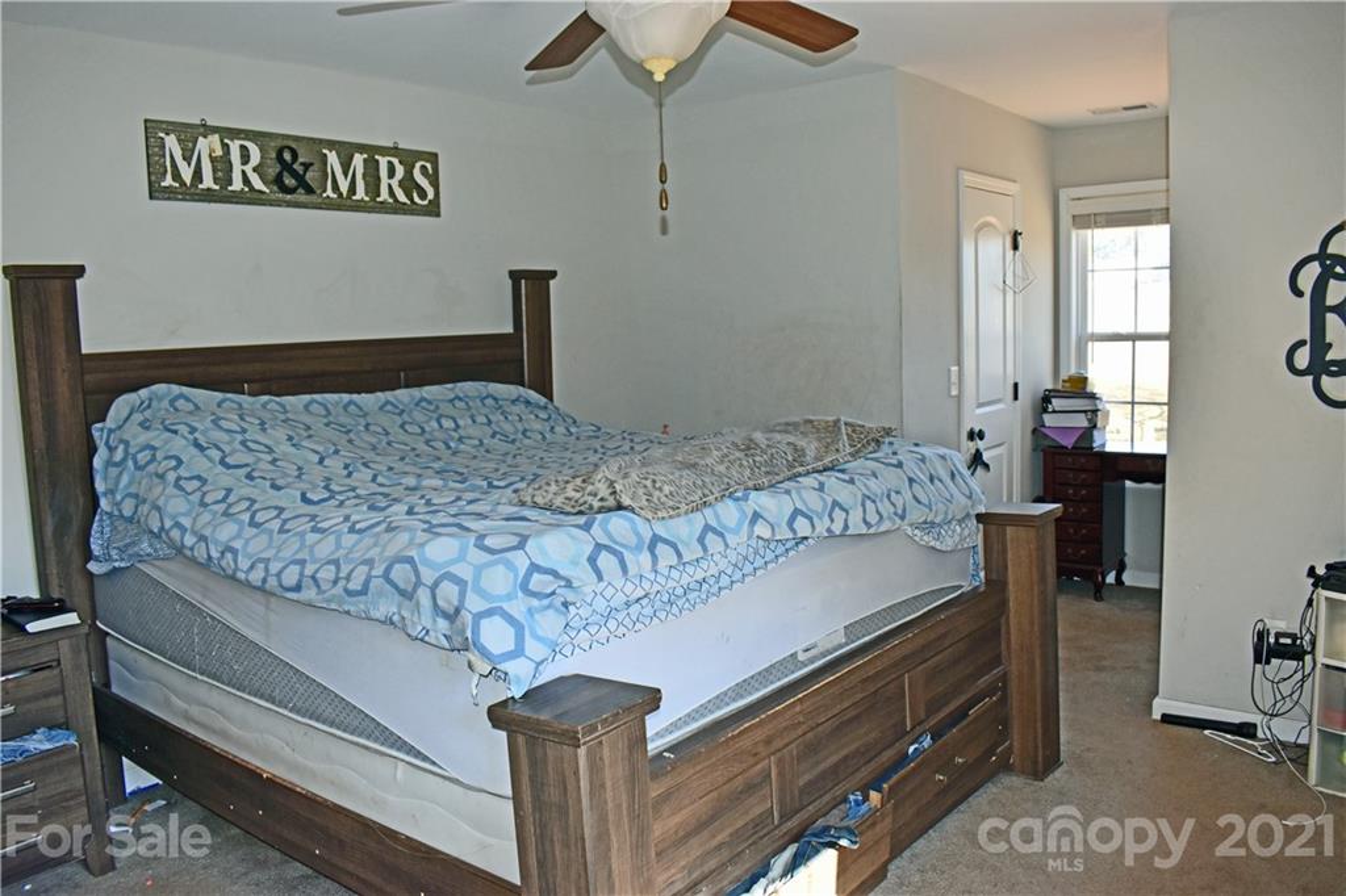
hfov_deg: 67.4
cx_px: 673
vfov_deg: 47.9
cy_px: 448
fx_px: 1009
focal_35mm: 27
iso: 640
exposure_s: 1/125
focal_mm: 18
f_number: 5.6
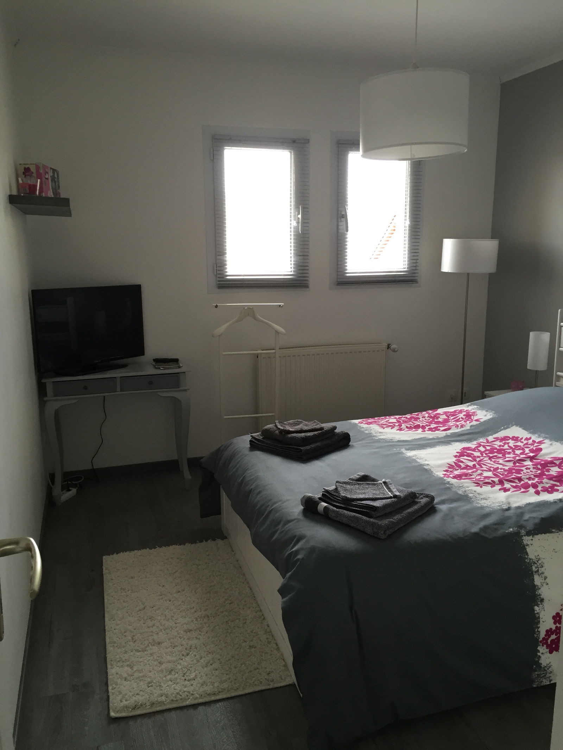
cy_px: 375
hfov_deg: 48.2
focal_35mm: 29
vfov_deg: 61.7
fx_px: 629
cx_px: 282
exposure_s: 1/33
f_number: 2.2
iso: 100
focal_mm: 4.15
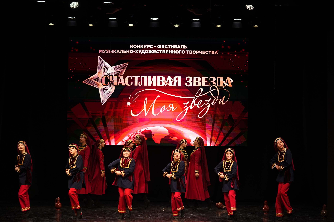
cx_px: 167
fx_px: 807
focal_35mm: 87
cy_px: 111
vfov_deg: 15.7
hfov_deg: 23.4
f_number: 2.8
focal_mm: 87
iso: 1000
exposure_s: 1/400
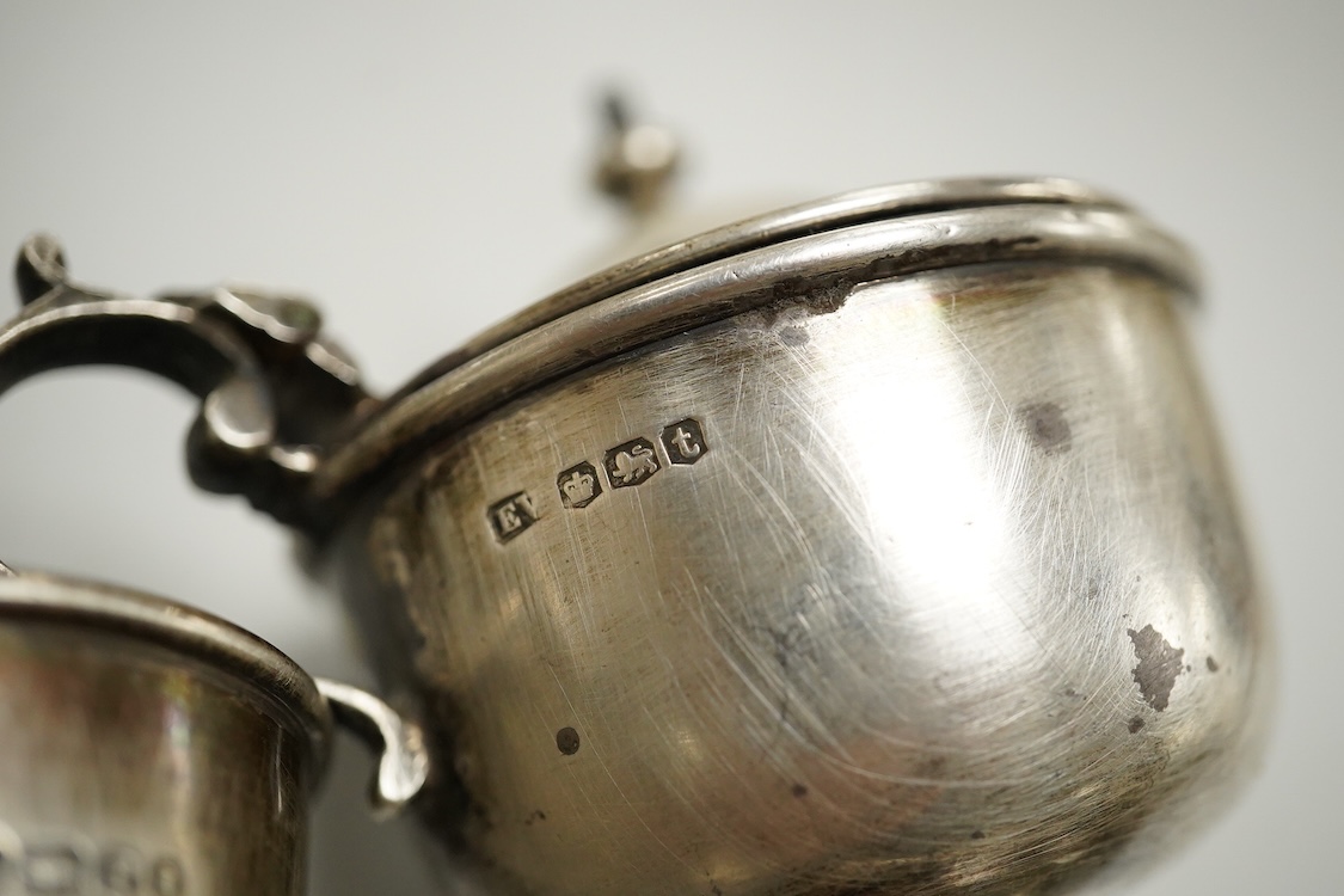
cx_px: 672
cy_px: 448
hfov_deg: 43.6
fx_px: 1680
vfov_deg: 29.9
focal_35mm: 45
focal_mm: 30
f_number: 6.3
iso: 2500
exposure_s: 1/500
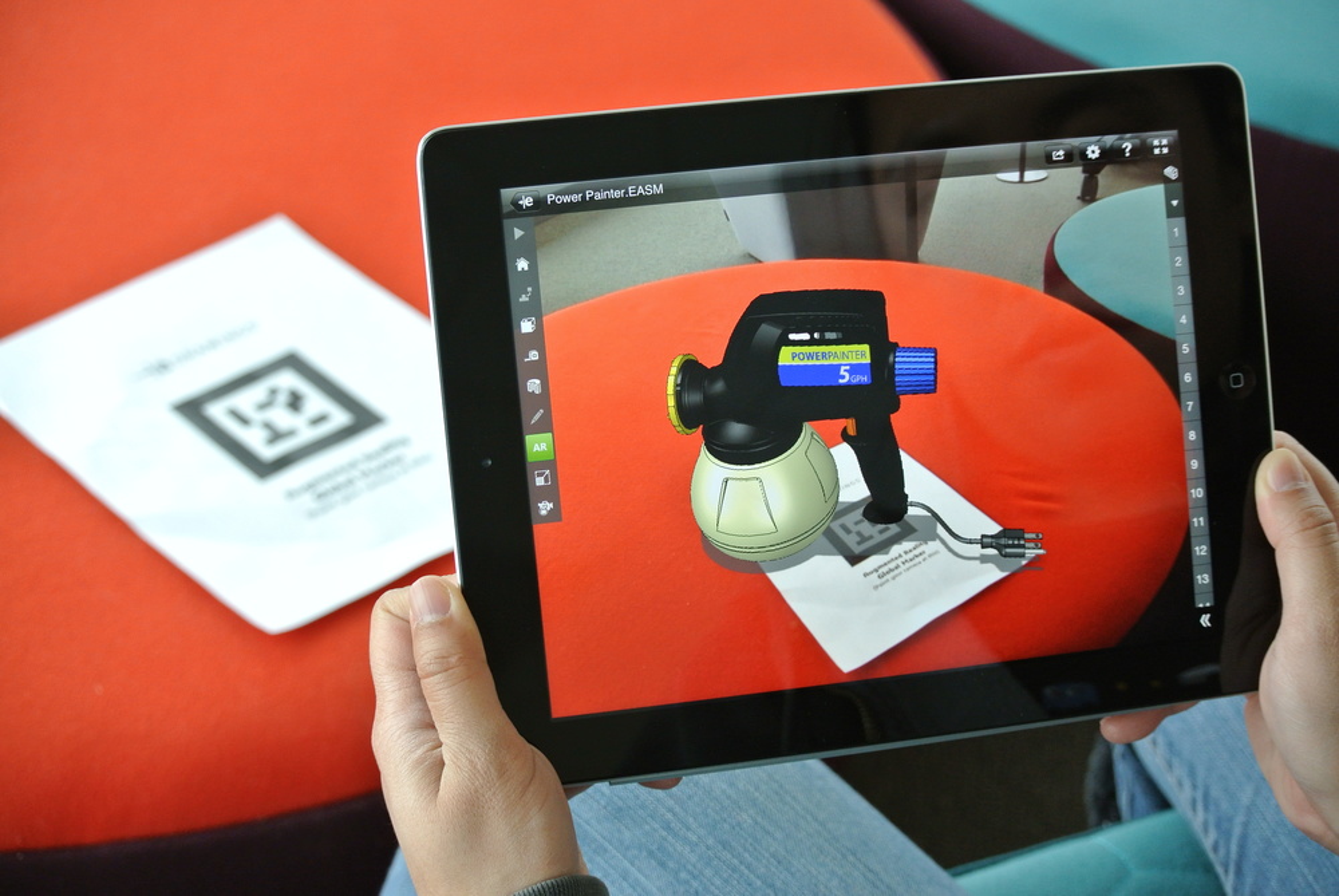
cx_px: 670
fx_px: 3016
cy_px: 448
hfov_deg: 25.0
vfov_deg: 16.9
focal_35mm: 81
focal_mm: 30
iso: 400
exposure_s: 1/30
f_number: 3.8
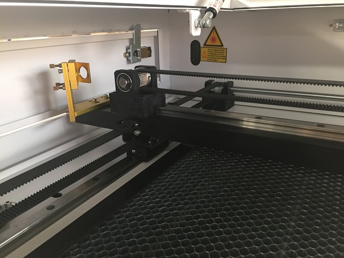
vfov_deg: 48.2
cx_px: 172
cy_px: 129
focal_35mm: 29
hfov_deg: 61.7
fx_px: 288
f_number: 2.2
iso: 200
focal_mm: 4.15
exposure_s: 1/33
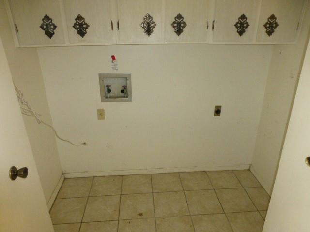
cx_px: 155
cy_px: 116
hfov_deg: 71.6
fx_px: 215
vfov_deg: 56.8
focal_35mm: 24
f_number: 3.3
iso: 800
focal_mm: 4.3
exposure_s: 1/60
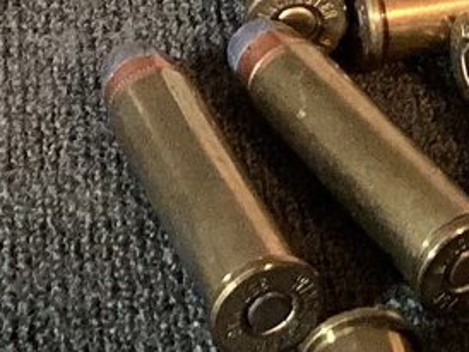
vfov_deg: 8.6
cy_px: -69
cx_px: 187
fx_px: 2319
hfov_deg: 11.5
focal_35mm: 171
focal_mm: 3.3
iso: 250
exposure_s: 1/60
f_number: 2.4
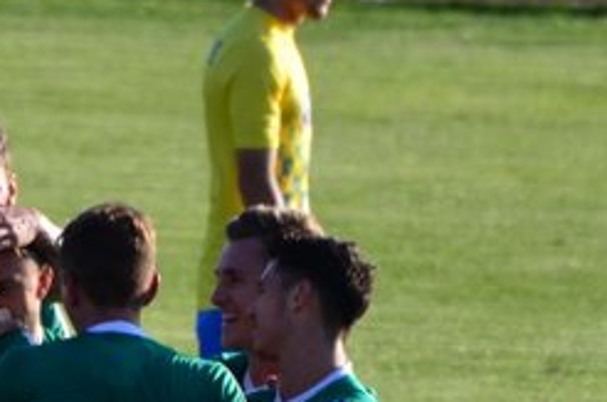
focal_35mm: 1646
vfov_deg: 0.8
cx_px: -89
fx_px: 27699
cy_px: 666
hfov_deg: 1.3
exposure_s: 1/640
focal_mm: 300
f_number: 5.6
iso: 250
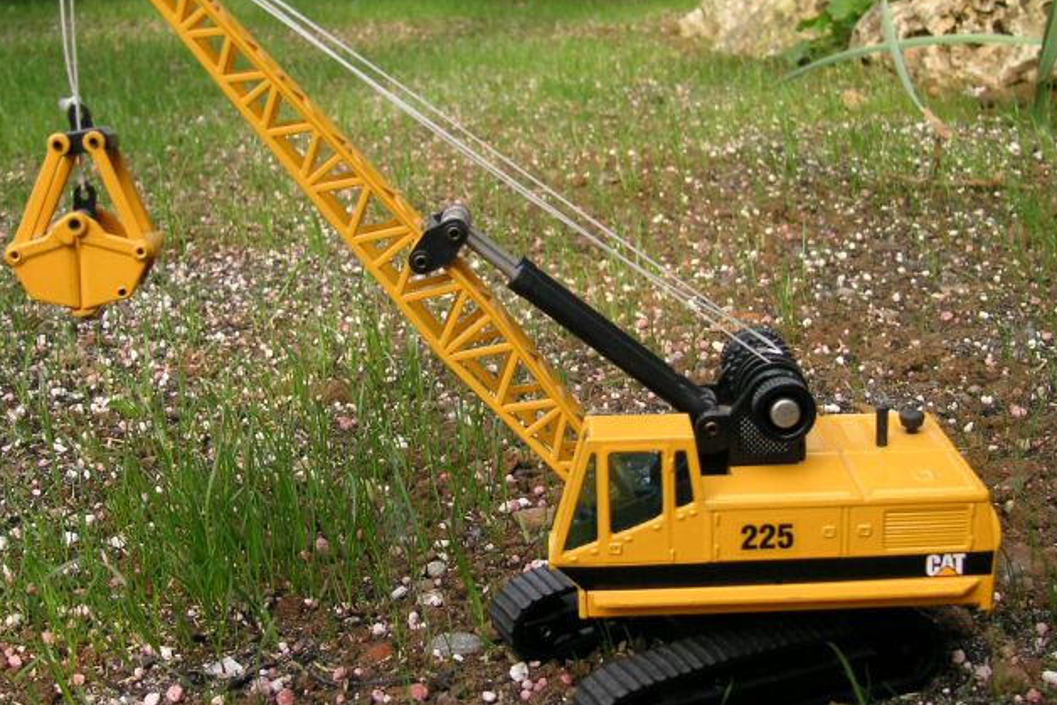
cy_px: 298
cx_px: 540
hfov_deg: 40.3
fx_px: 1439
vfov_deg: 27.5
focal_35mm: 49
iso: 50
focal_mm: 6.1
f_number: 2.8
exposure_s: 1/250
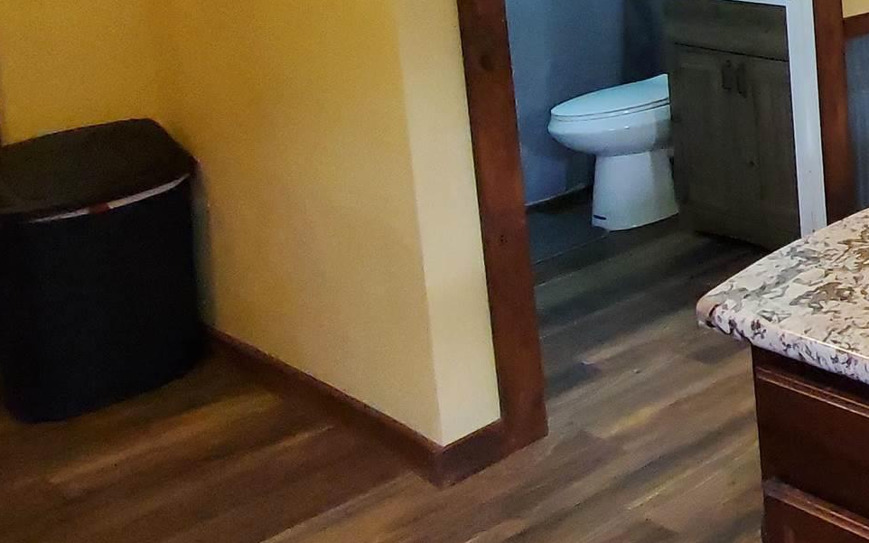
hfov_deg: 28.2
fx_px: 1042
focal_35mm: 44
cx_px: 1324
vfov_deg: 26.3
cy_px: -89
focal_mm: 1.8
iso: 400
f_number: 2.2
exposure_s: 1/60
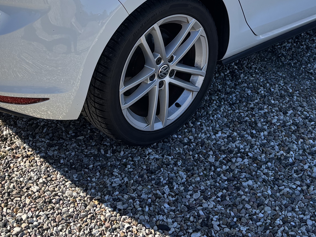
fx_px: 593
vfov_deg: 21.7
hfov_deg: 29.8
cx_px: 151
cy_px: -4
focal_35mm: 65
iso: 50
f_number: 1.6
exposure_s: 1/2151
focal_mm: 5.96
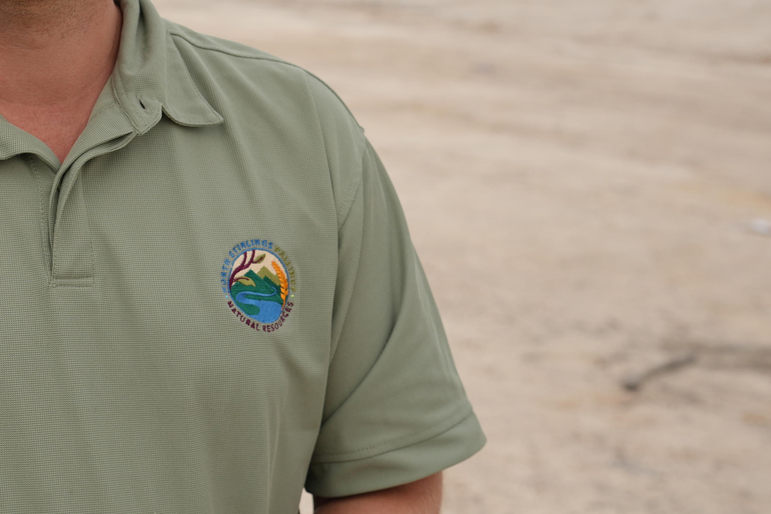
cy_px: 44
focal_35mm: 87
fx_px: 1863
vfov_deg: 15.5
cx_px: -5
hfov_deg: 22.5
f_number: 4.5
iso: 100
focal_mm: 38
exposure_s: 1/320
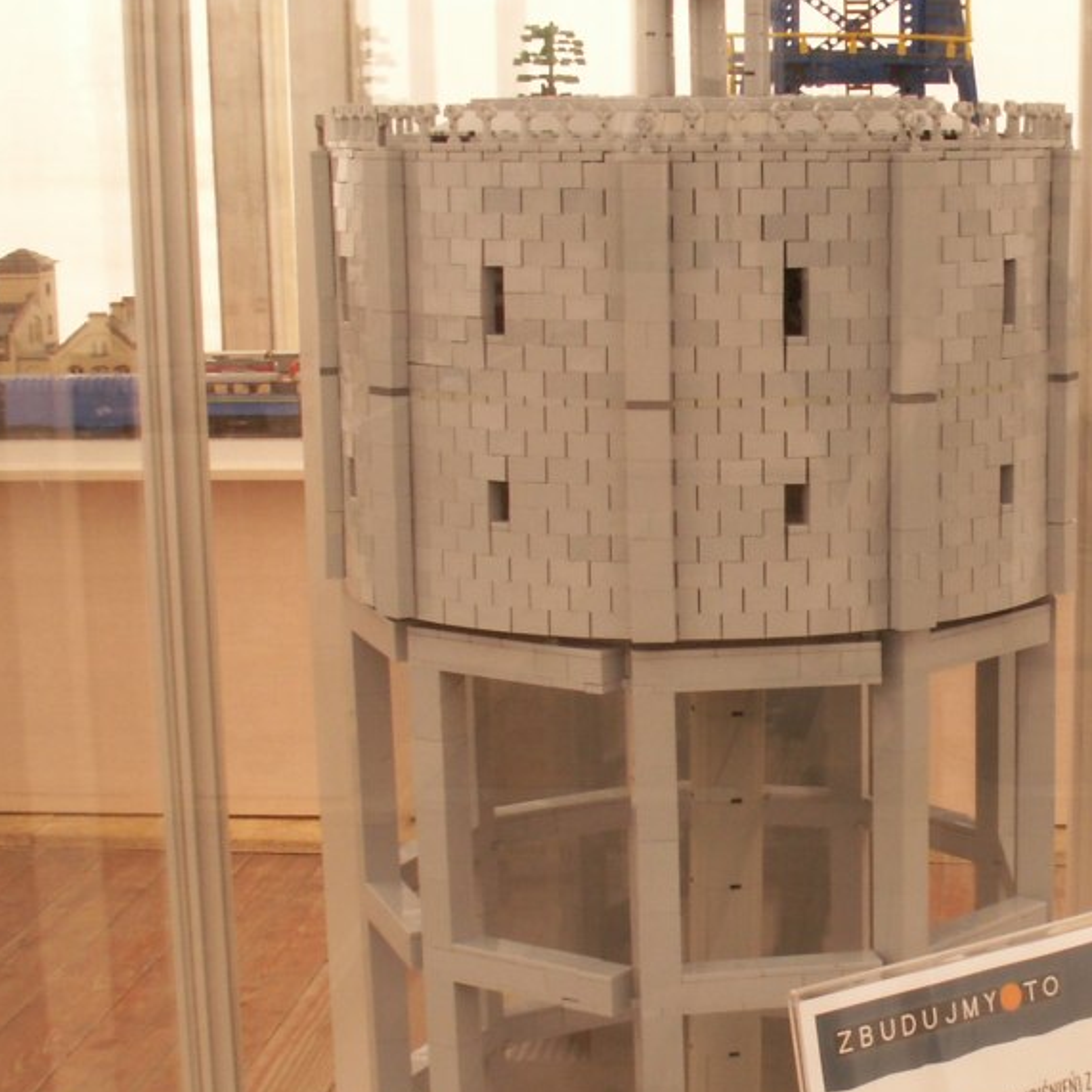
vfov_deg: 23.3
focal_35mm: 74
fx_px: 2641
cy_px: 718
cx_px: 962
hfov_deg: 22.8
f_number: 8
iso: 50
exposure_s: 1/10
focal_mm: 5.86
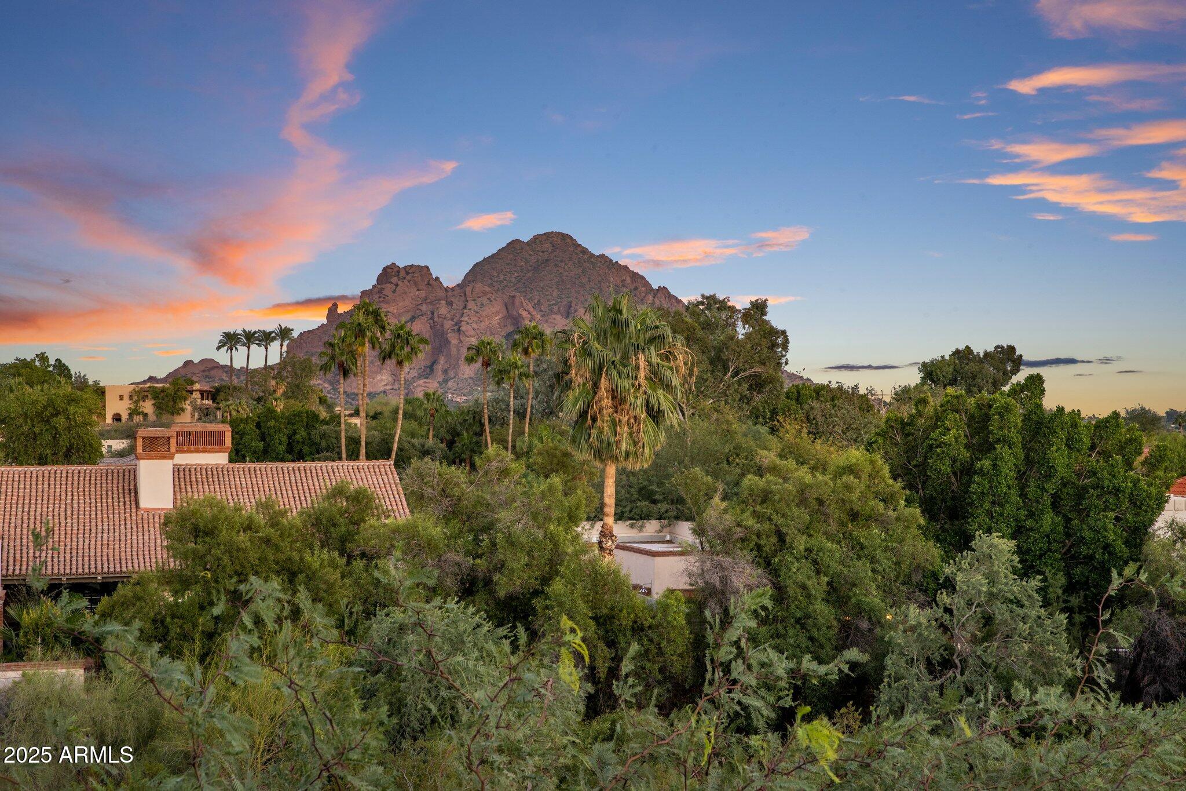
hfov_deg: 28.8
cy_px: 396
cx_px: 593
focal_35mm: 70
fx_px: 2306
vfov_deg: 19.5
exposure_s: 1/8
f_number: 13
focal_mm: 70
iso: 400
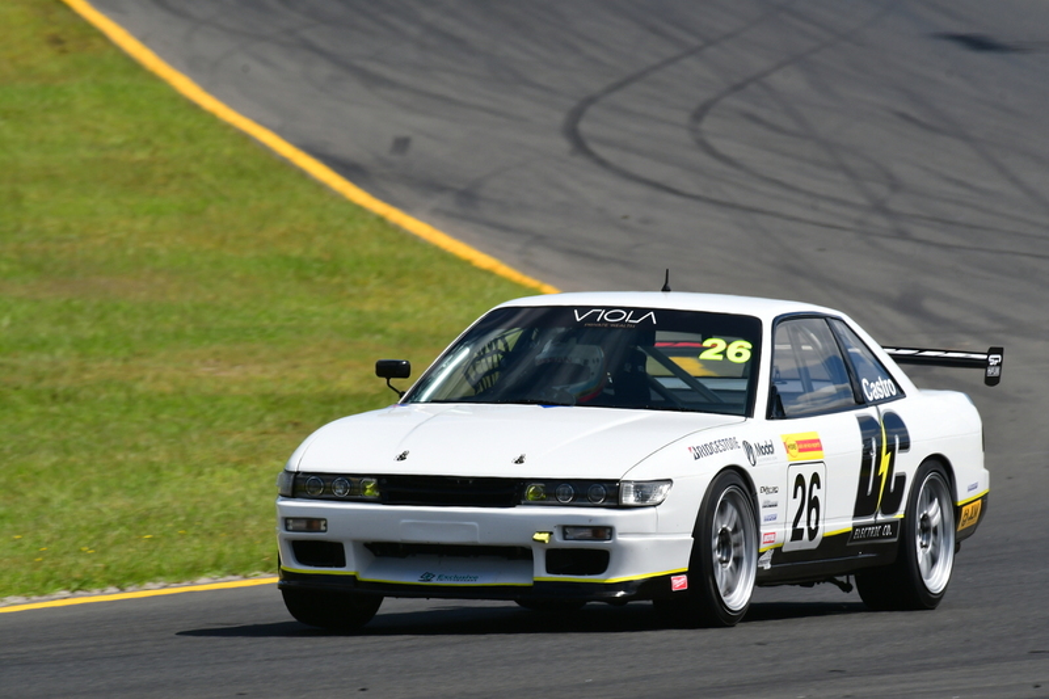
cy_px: 350
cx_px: 524
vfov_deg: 1.8
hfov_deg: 2.8
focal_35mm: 750
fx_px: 21848
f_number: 13
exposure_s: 1/500
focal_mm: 500
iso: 320
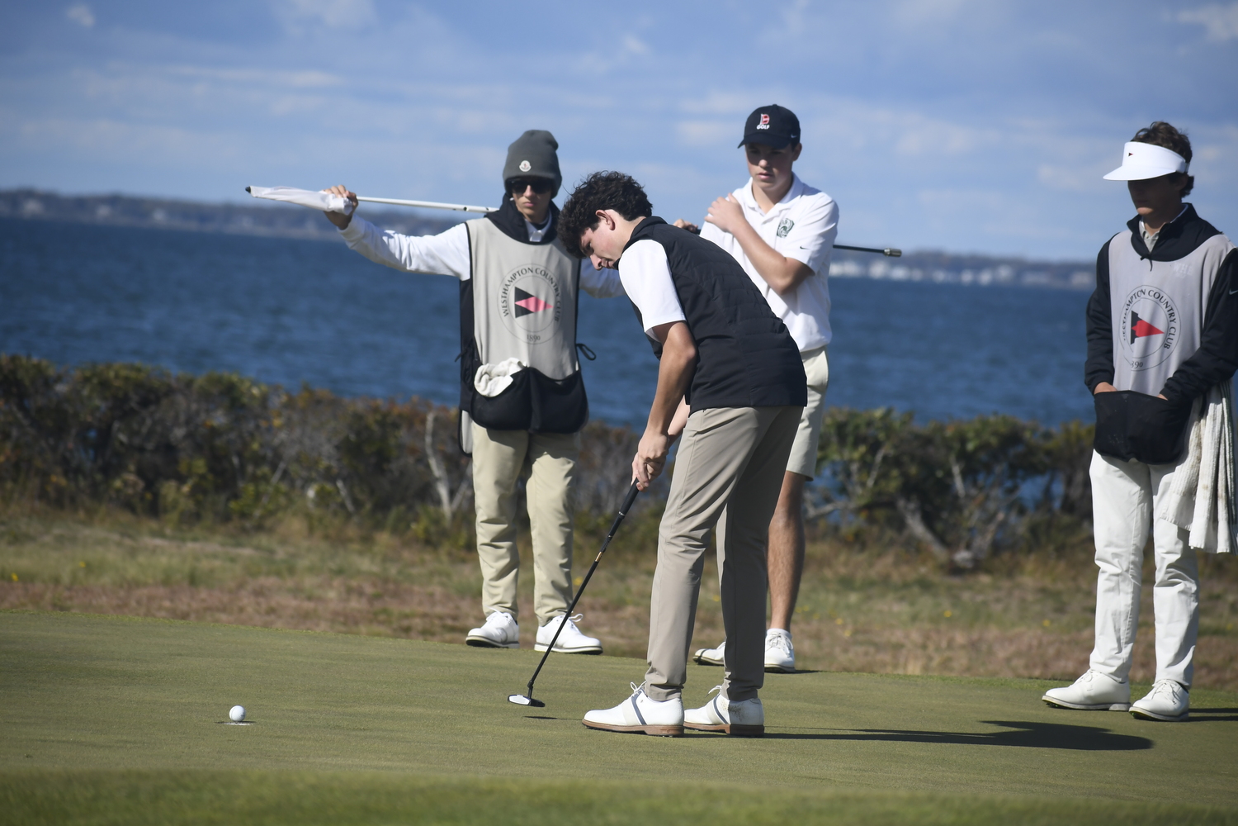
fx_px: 8768
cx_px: 619
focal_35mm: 255
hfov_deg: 8.1
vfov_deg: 5.4
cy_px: 413
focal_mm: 170
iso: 400
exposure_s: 1/3200
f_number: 5.6
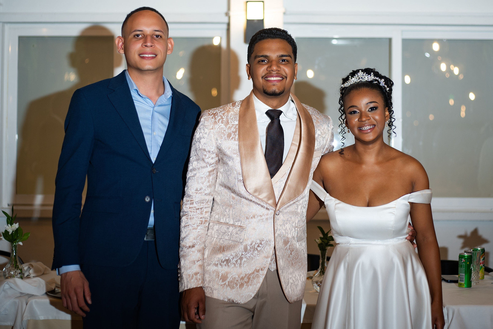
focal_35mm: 50
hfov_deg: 39.6
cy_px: 164
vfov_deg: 27.0
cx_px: 246
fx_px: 685
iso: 400
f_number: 2.2
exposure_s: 1/160
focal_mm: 50
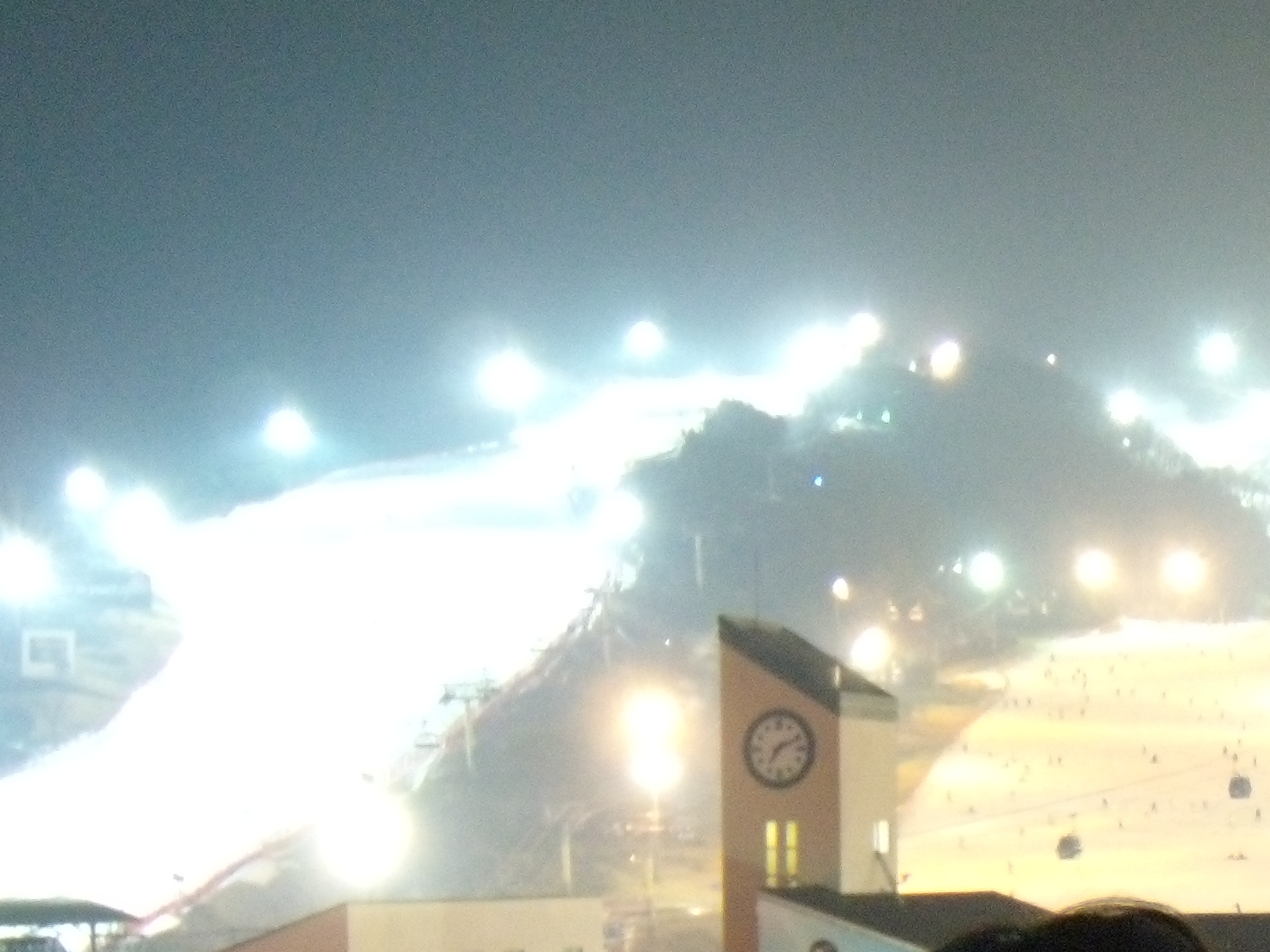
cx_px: 1314
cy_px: 978
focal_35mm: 83
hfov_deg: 22.5
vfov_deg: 17.3
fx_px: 3045
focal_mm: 6.4
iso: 400
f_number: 3.6
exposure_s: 1/4
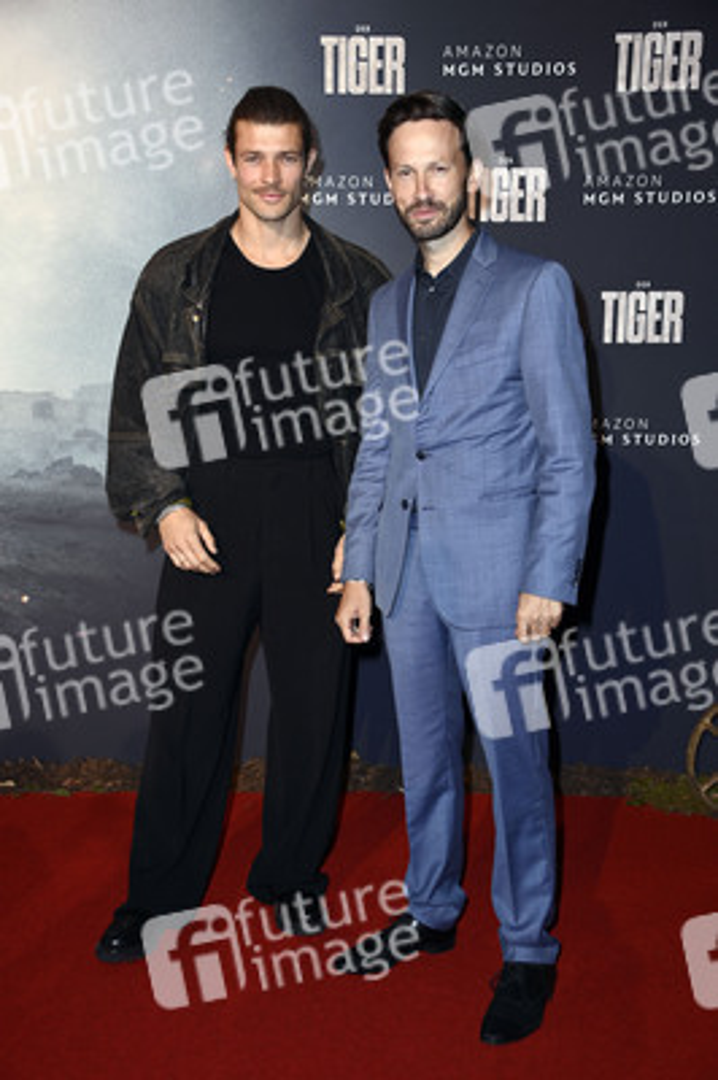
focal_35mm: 50
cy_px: 540
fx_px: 1498
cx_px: 359
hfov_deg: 26.9
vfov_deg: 39.6
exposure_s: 1/200
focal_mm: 50
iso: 640
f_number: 5.6
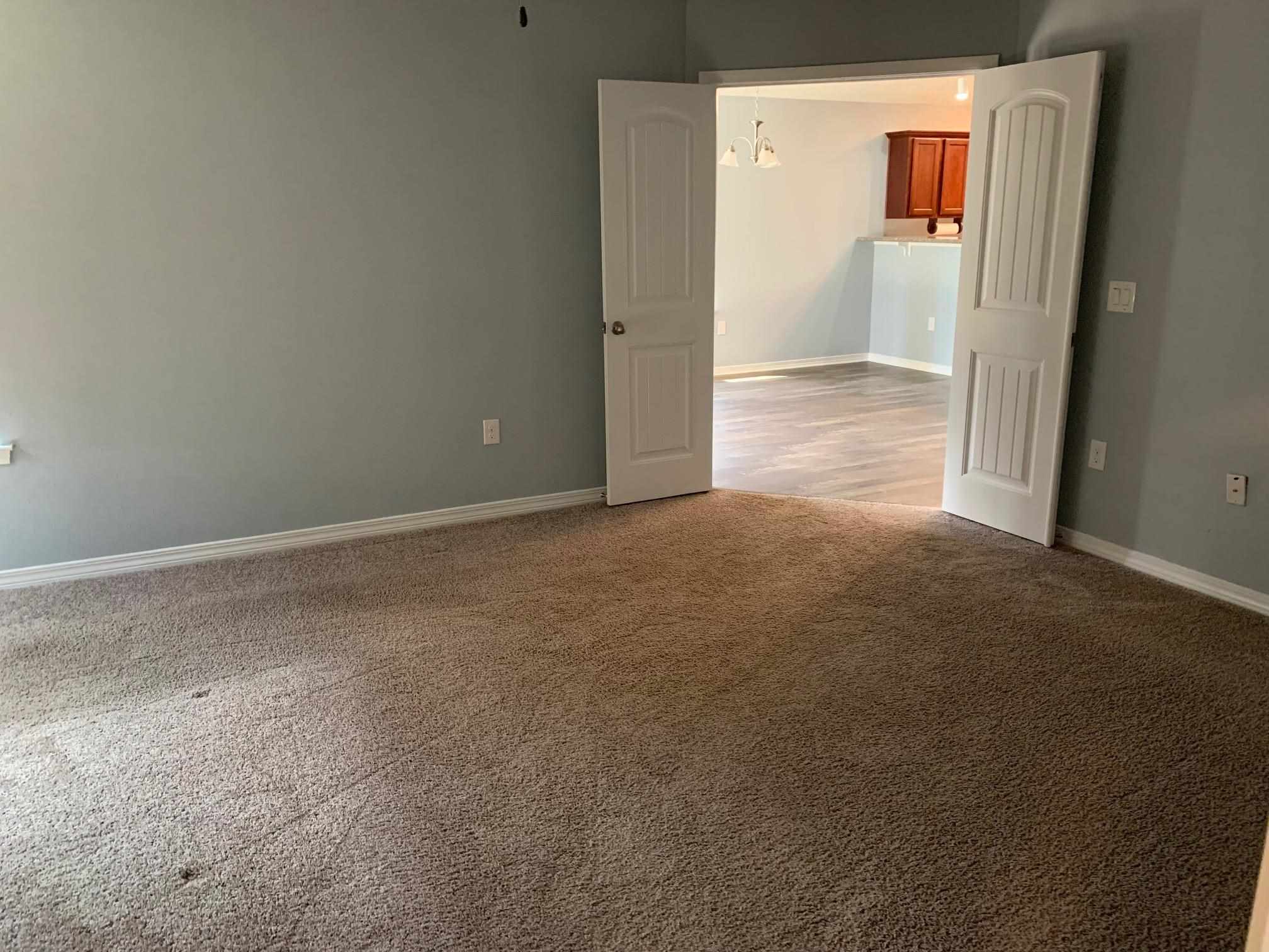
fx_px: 953
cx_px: 634
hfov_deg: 67.3
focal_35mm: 26
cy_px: 476
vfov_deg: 53.1
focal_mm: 4.25
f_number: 1.8
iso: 640
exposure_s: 1/60
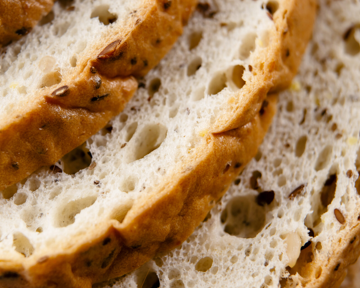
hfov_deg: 25.0
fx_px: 810
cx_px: 127
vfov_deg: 20.2
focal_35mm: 76
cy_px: 123
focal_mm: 50
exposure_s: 1/125
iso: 200
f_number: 3.5
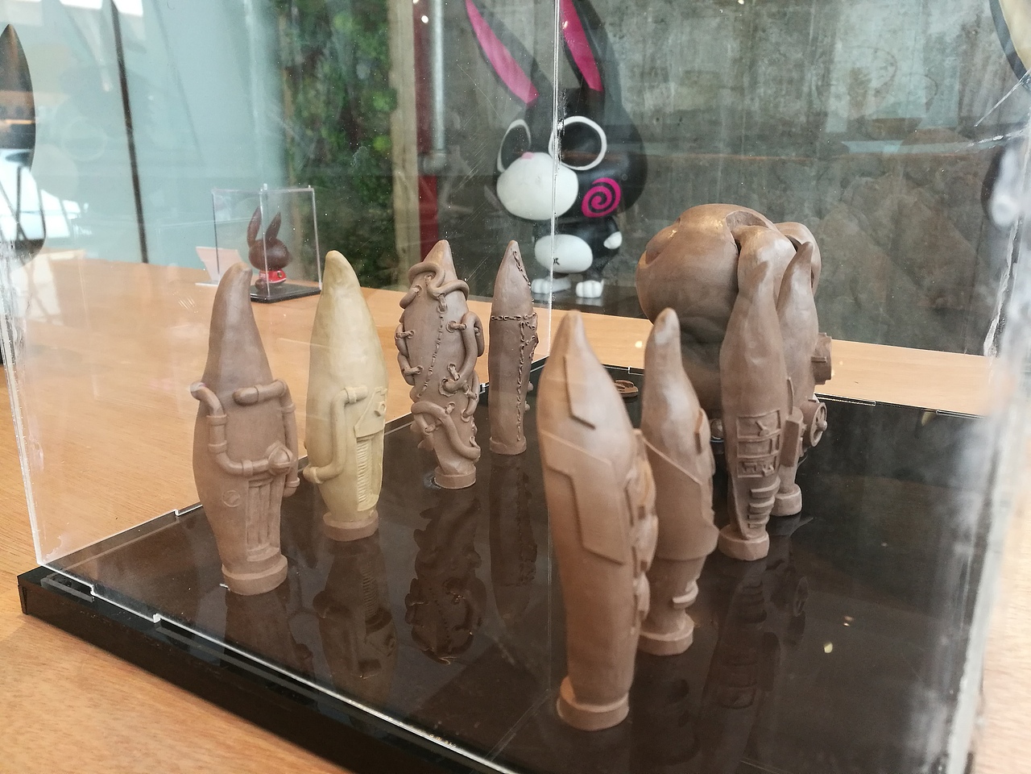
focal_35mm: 27
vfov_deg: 51.4
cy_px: 387
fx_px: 804
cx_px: 516
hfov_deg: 65.3
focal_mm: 4.5
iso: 200
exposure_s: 1/33.3
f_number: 2.2
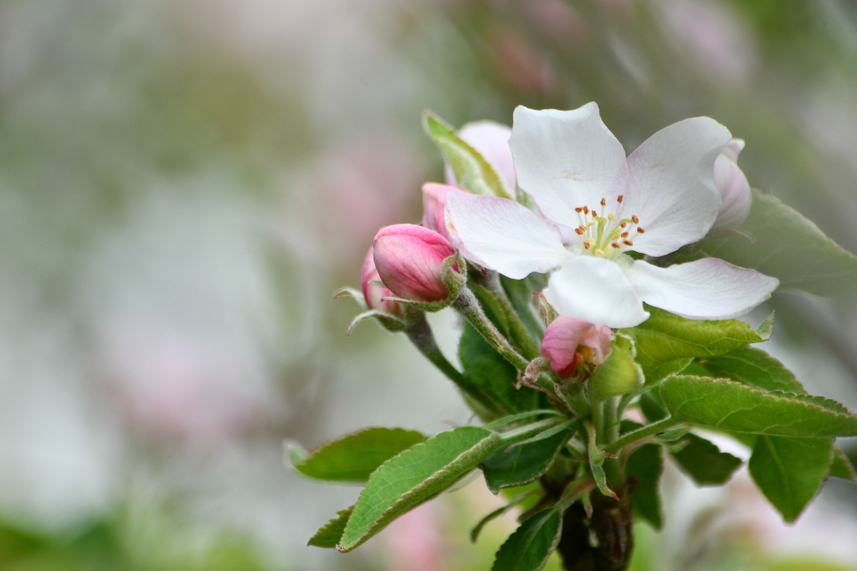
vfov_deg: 3.1
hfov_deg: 4.6
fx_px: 10712
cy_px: 286
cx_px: 428
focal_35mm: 450
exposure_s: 1/250
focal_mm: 300
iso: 200
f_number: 9
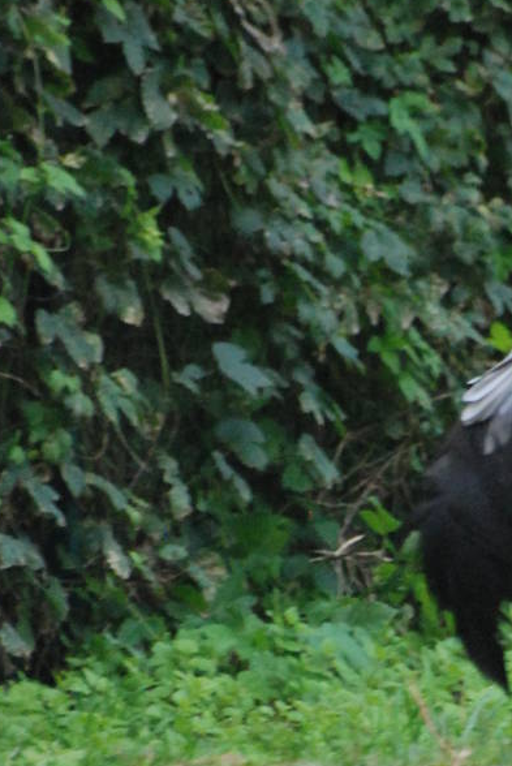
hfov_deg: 1.1
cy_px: 442
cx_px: 648
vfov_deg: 1.7
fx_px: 26085
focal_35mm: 1225
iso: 1600
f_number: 5.6
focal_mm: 300
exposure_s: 1/160
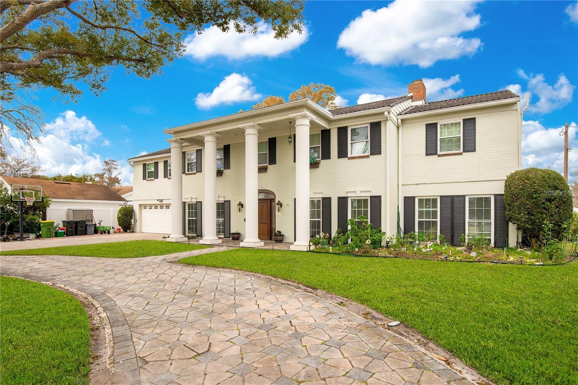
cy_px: 192
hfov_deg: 96.7
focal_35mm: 16
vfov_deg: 73.7
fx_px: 257
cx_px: 289
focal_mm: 16
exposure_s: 1/125
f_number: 8
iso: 100
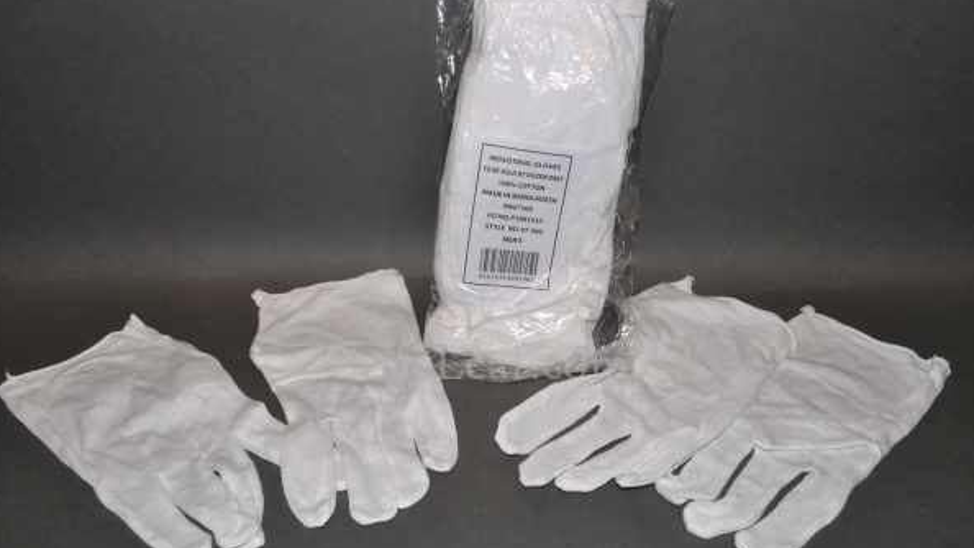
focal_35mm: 35
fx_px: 904
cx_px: 482
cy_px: 241
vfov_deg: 33.7
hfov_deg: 56.6
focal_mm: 22
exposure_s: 1/160
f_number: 9
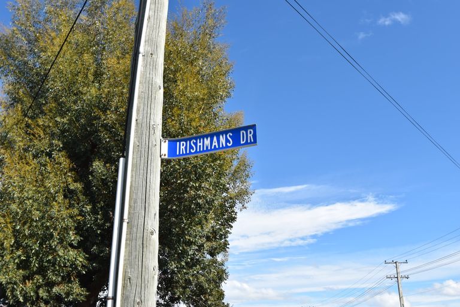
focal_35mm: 36
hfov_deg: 53.1
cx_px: 230
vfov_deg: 36.9
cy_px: 154
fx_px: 460
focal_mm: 24
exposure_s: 1/400
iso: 200
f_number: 10
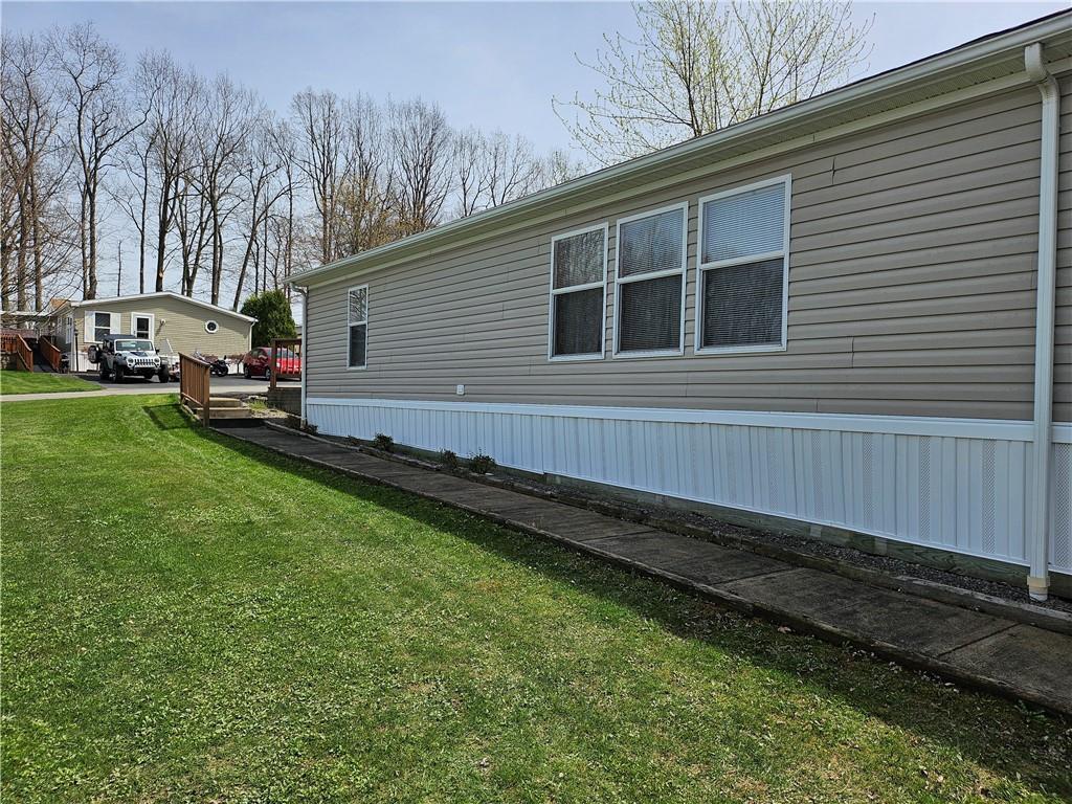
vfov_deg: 56.8
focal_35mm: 24
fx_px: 743
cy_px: 402
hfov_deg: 71.6
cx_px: 536
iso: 50
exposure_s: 1/3474
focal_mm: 5
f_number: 1.8
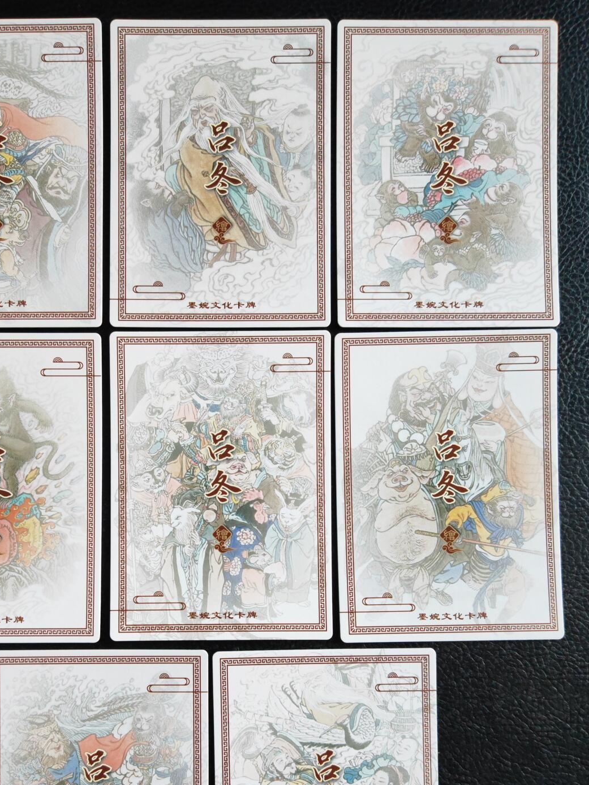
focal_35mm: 35
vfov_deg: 52.1
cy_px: 490
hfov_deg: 40.4
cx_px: 220
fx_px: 794
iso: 320
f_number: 1.8
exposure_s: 1/100
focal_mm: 5.53
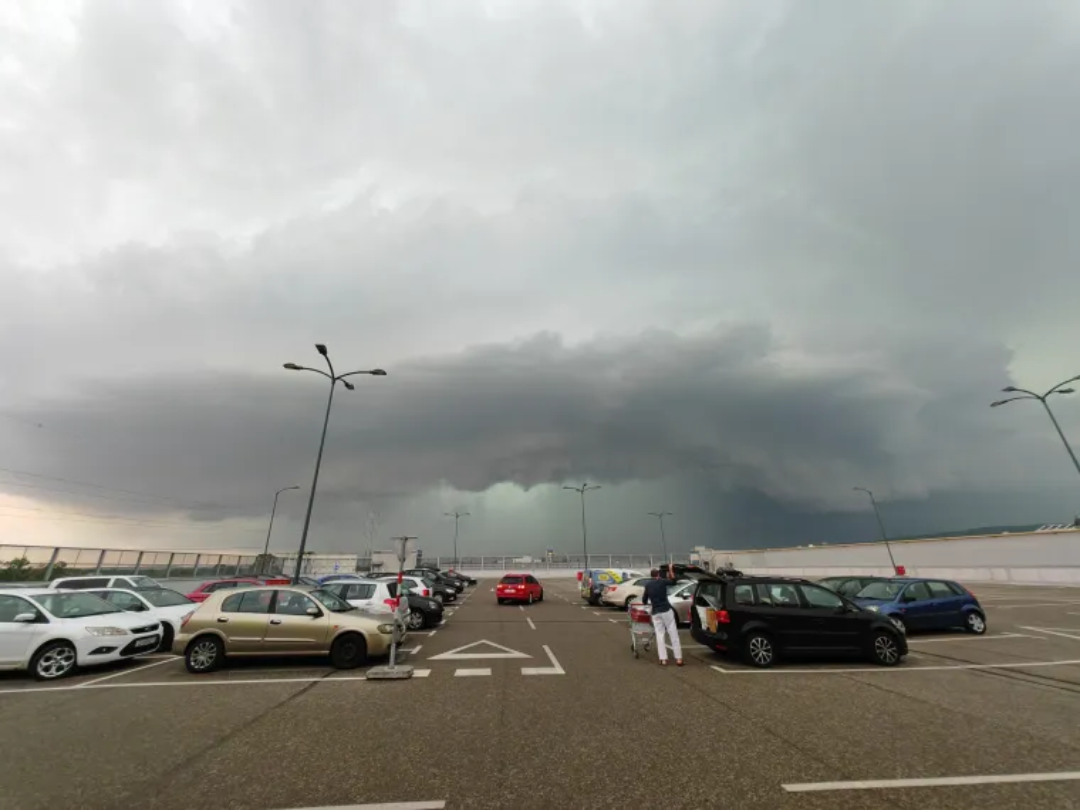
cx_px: 540
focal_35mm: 13
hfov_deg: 106.2
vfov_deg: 89.9
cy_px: 405
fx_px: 406
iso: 279
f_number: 2
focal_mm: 1.82
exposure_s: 1/50
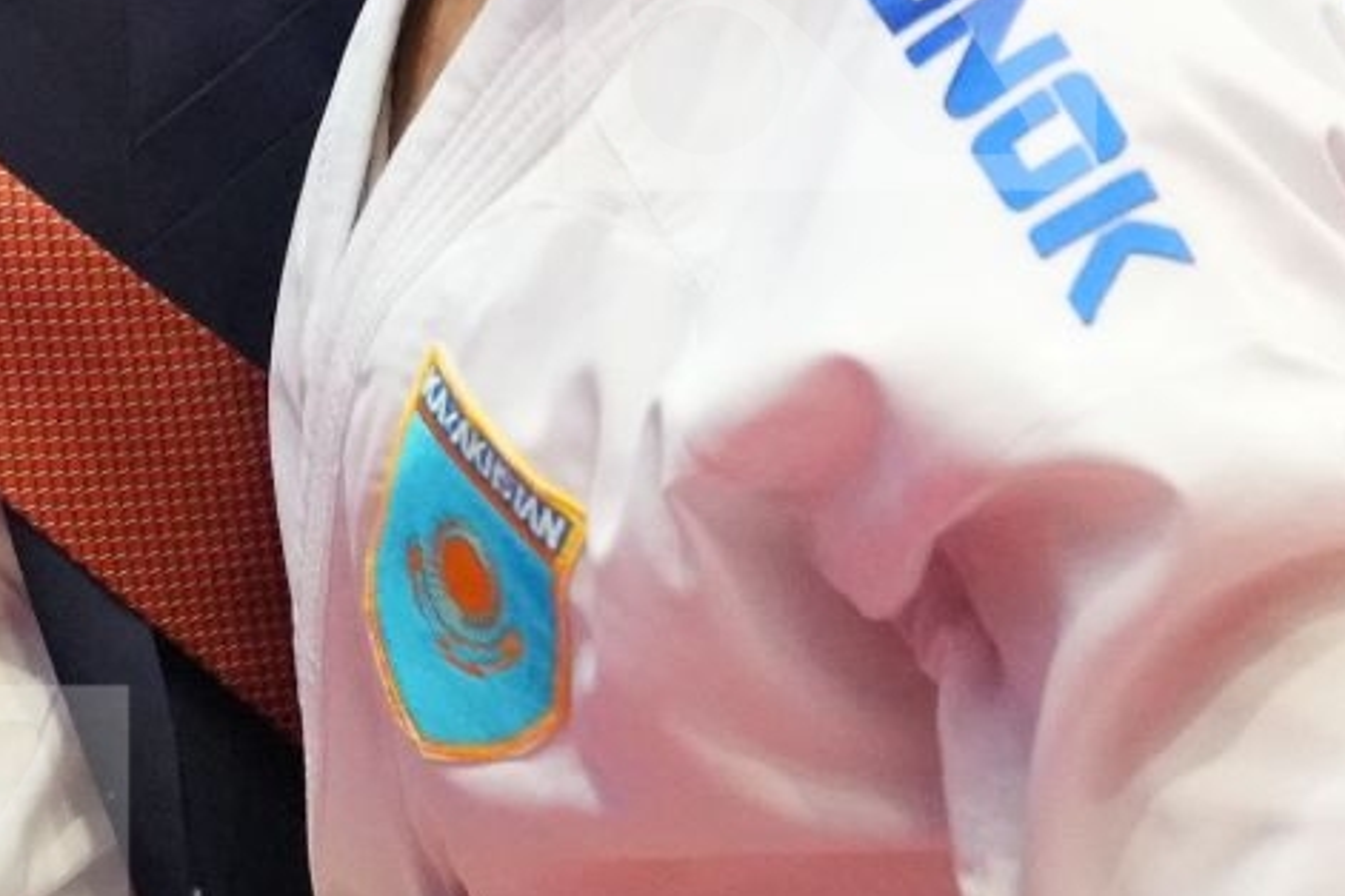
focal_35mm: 520
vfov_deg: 2.6
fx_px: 19426
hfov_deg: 4.0
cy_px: -68
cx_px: -137
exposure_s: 1/1000
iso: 6400
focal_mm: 91
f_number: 2.8
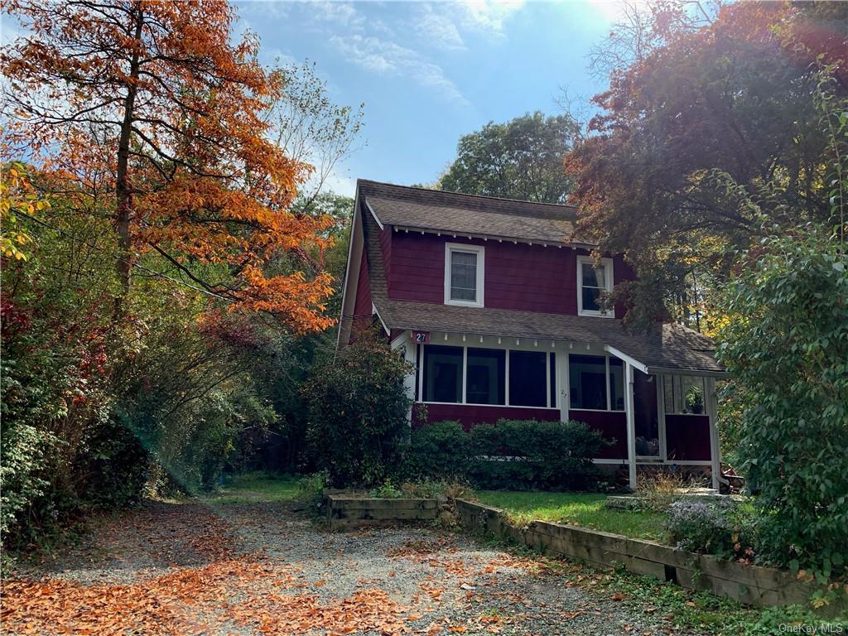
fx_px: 637
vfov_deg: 53.1
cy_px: 318
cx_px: 424
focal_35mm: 26
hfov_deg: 67.3
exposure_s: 1/1468
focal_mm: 4.25
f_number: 1.8
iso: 25
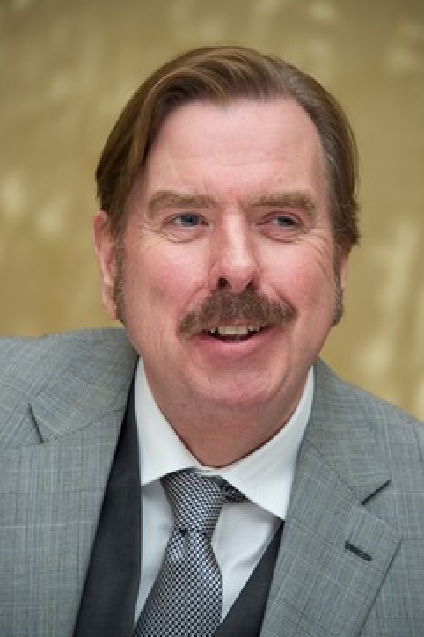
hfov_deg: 5.9
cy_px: 334
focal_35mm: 232
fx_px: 4102
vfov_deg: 8.9
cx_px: 227
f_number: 5.6
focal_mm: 210
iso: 640
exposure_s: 1/100
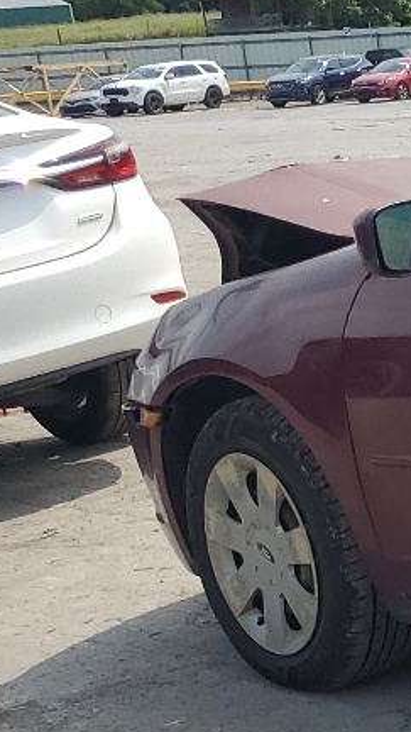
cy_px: 485
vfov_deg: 20.3
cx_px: 1206
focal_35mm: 105
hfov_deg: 9.3
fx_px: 2034
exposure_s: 1/3333
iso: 50
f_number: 1.5
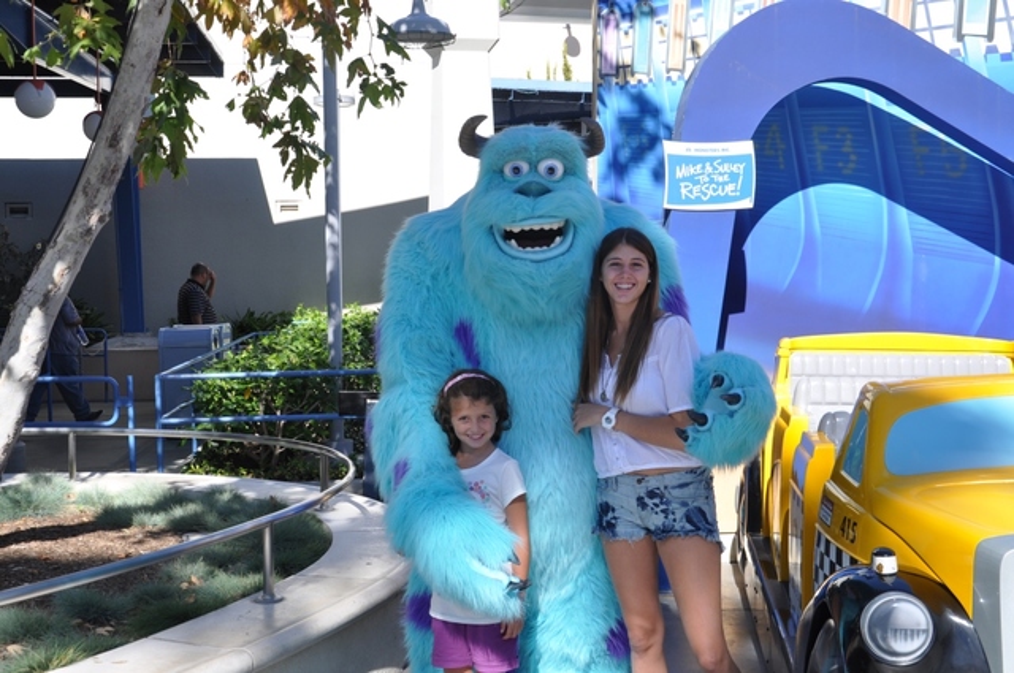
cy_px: 336
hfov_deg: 41.2
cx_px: 507
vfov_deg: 28.0
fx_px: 1350
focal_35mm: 48
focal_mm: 32
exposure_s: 1/320
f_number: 9
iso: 200
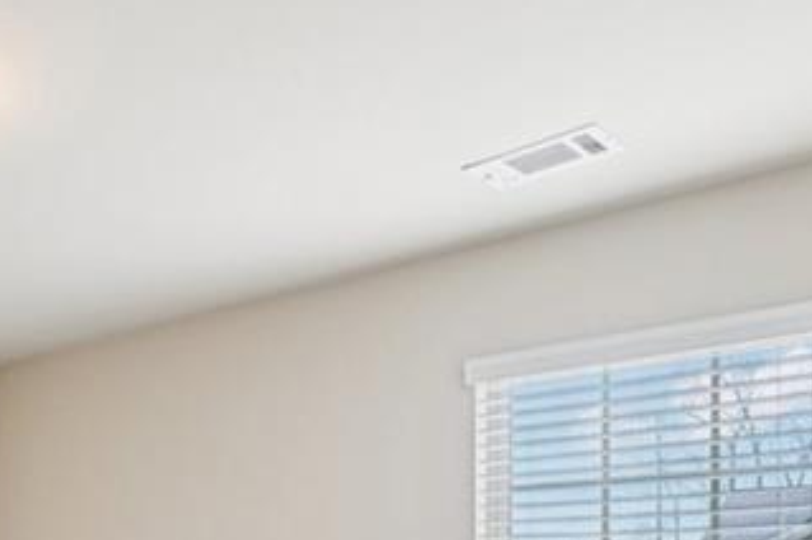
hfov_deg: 37.1
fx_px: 1014
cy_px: 610
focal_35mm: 45
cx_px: -69
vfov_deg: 27.1
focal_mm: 14
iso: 320
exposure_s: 1/30
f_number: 8
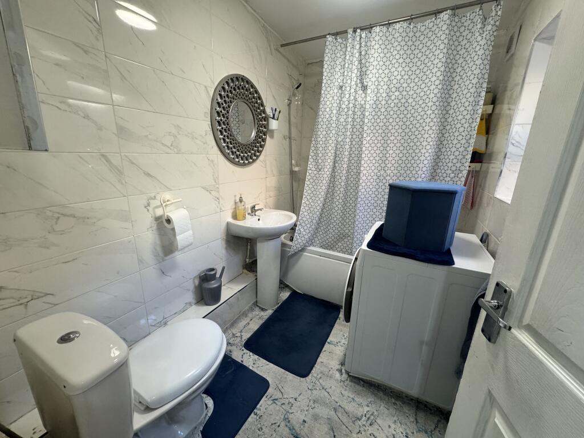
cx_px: 292
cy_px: 219
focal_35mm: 14
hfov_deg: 102.1
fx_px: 236
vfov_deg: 85.7
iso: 320
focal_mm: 2.22
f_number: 2.2
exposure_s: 1/100
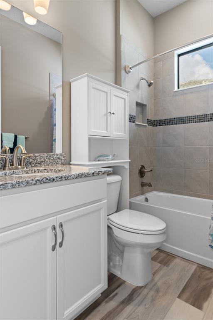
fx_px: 173
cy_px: 160
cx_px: 106
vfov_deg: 85.4
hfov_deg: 63.2
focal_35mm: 20
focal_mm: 13
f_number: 8
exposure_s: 1/1.25
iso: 320
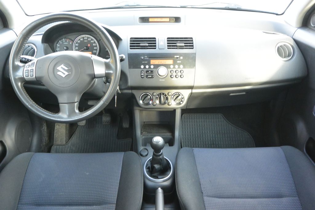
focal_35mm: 29
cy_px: 105
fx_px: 254
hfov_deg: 63.7
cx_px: 158
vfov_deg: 45.0
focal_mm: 11
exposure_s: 1/60
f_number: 3.5
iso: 800
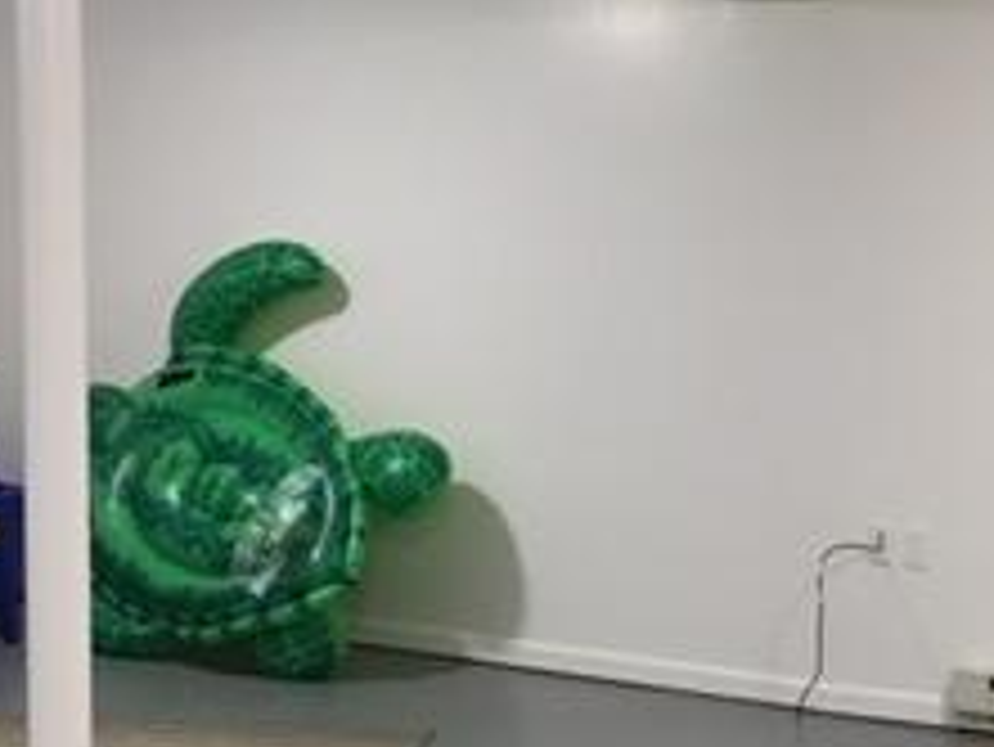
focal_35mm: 84
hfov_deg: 23.0
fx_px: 2413
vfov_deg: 17.5
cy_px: 567
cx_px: 760
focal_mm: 4.15
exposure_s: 1/30
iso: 125
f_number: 2.2
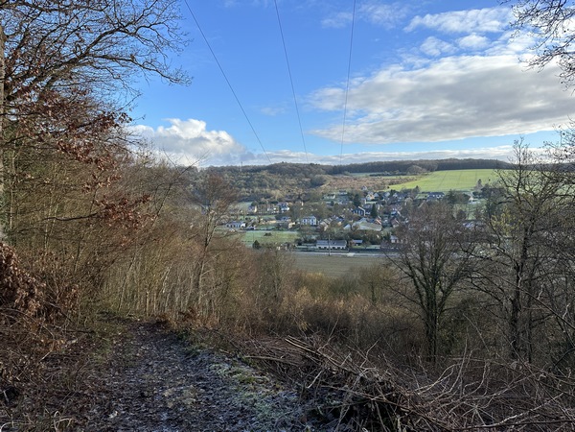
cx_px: 288
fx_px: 399
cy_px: 216
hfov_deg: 71.6
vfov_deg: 56.8
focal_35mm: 24
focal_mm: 6.86
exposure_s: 1/2155
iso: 80
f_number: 1.78
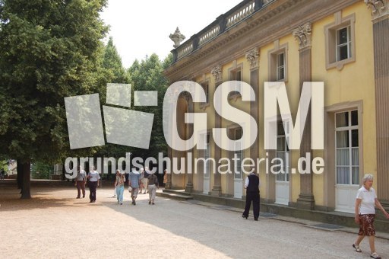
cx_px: 194
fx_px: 421
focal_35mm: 39
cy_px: 130
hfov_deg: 49.6
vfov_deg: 34.1
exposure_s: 1/250
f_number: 8
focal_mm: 26
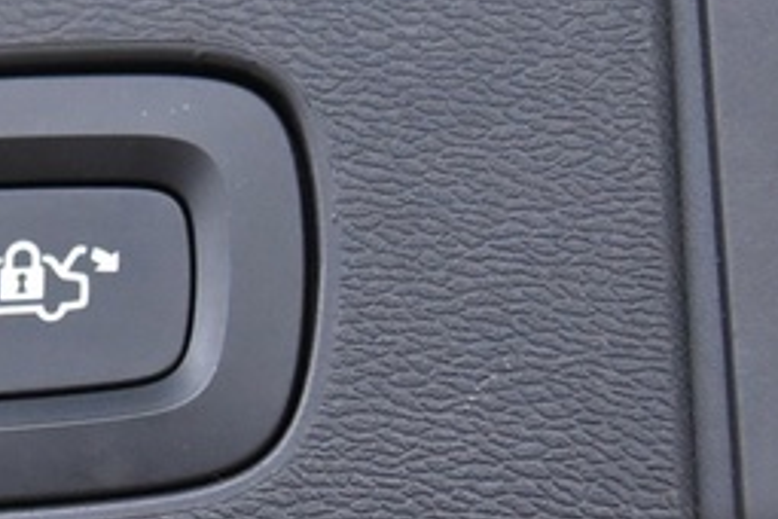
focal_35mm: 241
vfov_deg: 5.7
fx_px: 5208
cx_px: -278
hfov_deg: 8.4
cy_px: 183
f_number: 4
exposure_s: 1/160
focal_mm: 38
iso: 4000
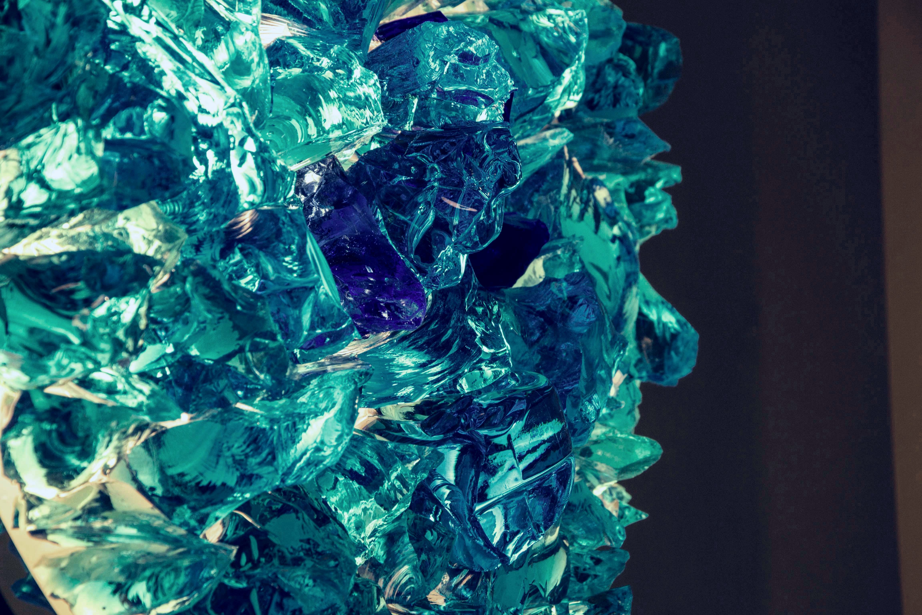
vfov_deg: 8.7
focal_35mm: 158
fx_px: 4033
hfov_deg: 13.0
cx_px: 461
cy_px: 308
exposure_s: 1/20
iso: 200
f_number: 9
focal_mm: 105
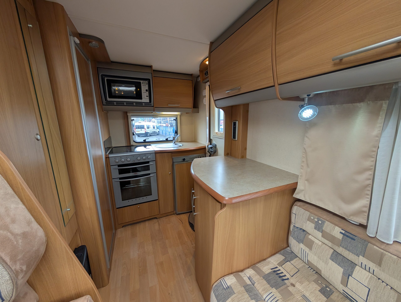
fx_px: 139
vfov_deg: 94.6
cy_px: 151
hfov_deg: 110.5
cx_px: 200
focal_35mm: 12
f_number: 1.7
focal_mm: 2.02
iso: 103
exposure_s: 1/172
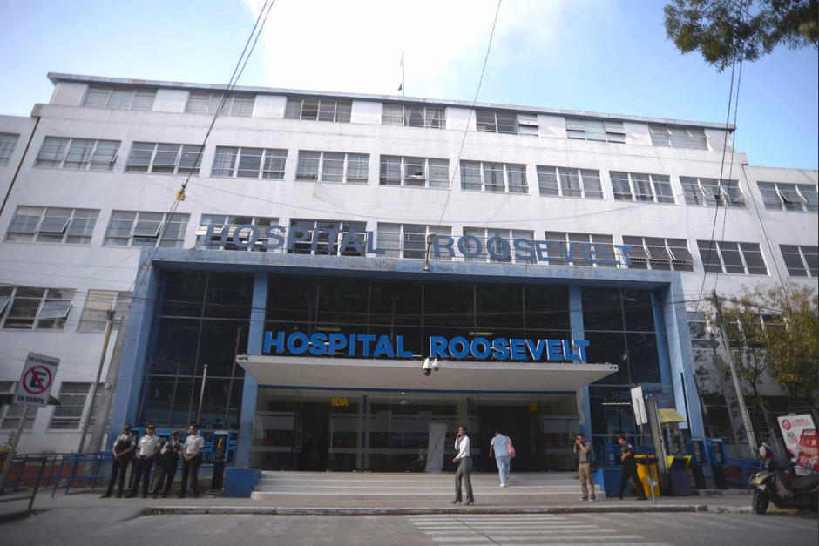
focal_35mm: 20
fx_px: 455
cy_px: 273
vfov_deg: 62.0
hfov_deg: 84.0
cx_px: 410
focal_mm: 20
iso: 79
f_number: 2.8
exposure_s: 1/320
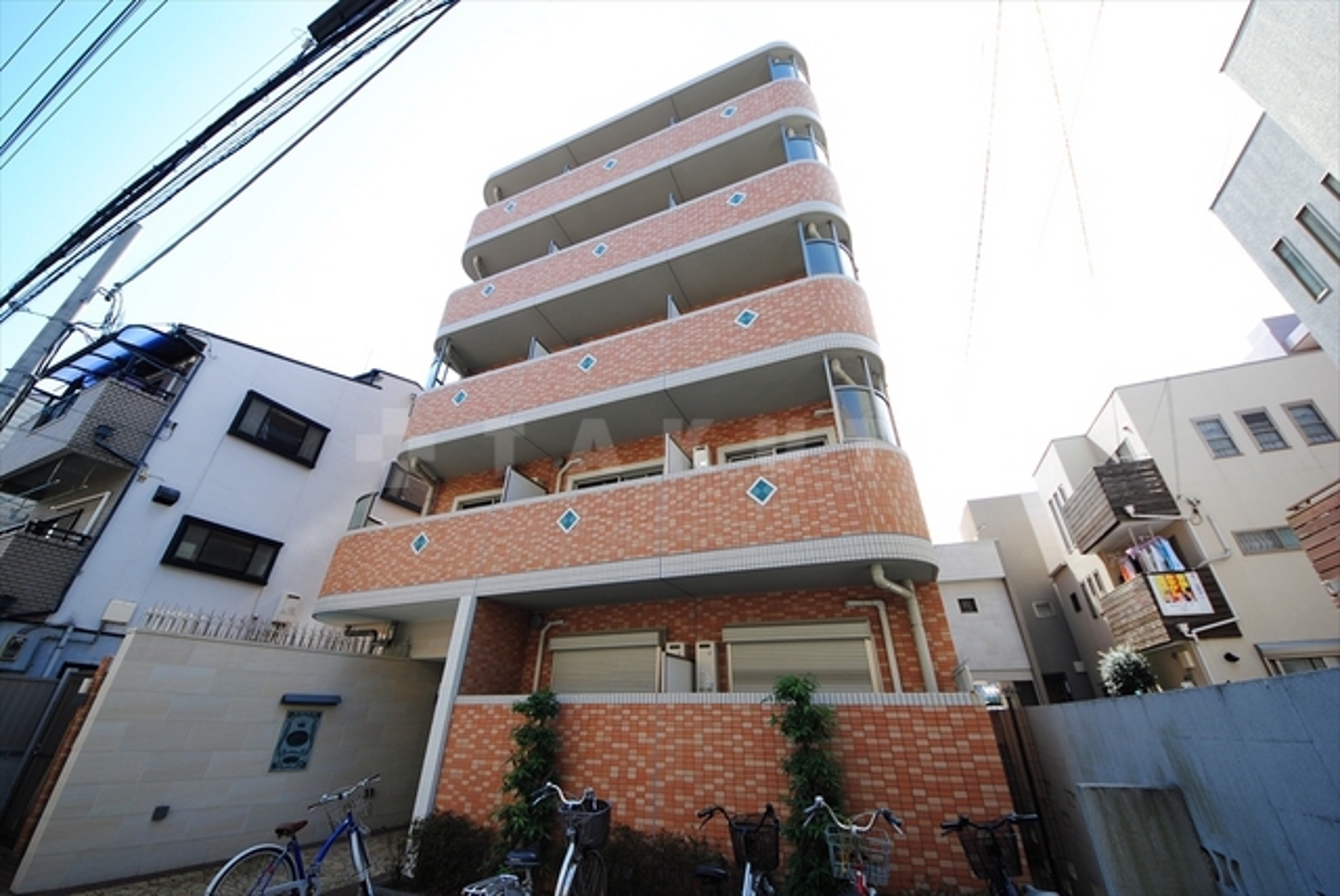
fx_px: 447
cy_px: 448
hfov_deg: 112.6
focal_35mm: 12
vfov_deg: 90.1
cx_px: 670
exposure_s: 1/125
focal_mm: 8
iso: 100
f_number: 5.6
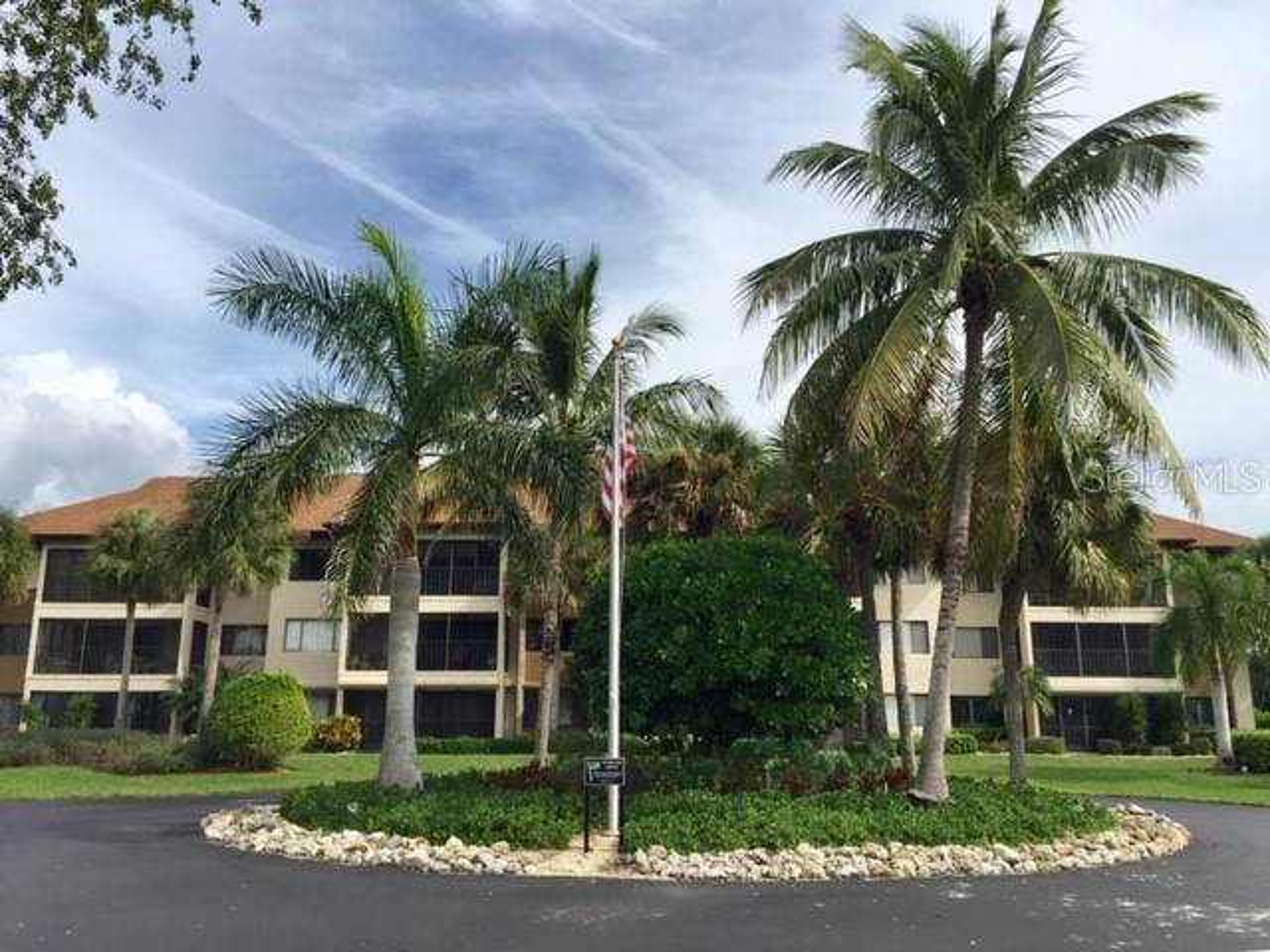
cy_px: 476
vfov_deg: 48.2
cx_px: 635
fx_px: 1064
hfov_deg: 61.7
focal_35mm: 29
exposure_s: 1/2326
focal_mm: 4.15
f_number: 2.2
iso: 32
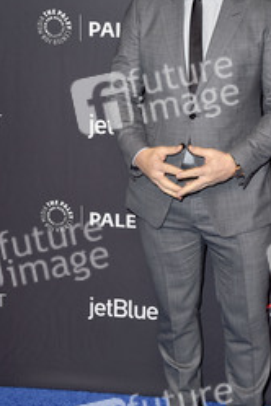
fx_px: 689
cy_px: 178
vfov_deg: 32.8
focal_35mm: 61
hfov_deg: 22.1
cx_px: 203
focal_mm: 38
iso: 250
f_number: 5.6
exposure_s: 1/250
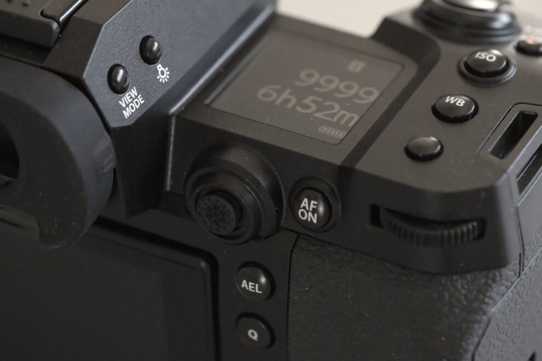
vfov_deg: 11.4
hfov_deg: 17.1
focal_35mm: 120
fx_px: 1806
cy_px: 180
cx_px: 271
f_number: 5.6
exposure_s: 1/1000
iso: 12800
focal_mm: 80
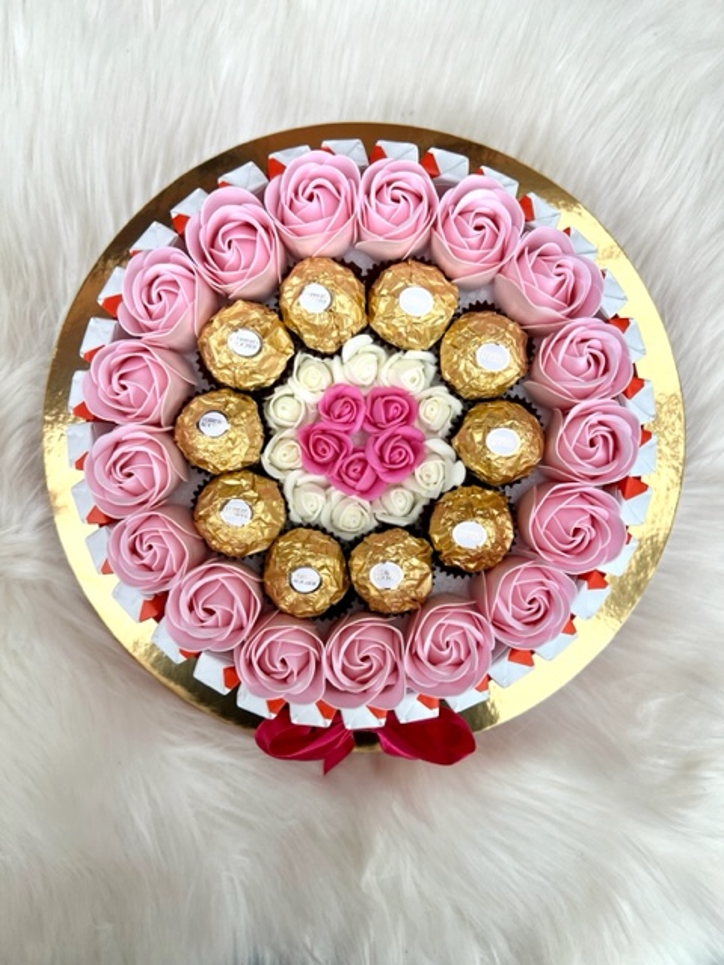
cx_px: 362
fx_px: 725
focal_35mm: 26
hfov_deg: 53.1
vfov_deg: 67.3
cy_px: 482
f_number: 1.5
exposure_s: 1/136
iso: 32
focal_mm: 5.7
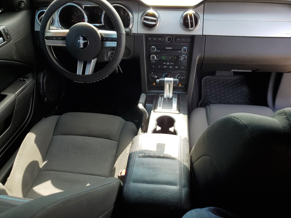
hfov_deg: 61.6
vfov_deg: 48.2
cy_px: 113
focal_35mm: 29
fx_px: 244
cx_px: 153
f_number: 1.5
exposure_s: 1/256
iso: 50
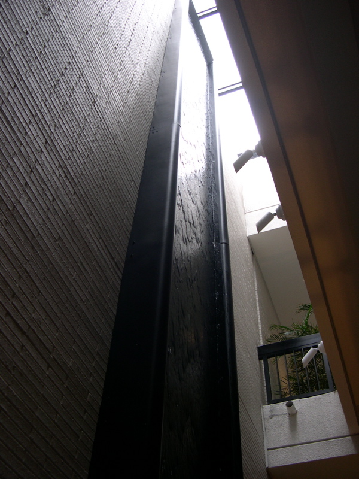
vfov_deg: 49.0
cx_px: 180
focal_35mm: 38
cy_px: 240
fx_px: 525
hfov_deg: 37.7
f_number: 2.8
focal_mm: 8
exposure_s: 1/92.6
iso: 100
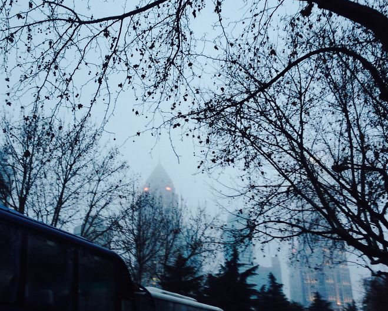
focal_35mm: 43
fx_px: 494
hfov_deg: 42.8
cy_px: 118
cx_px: 165
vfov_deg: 34.7
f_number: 2.4
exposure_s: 1/20
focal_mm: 4.12
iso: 100
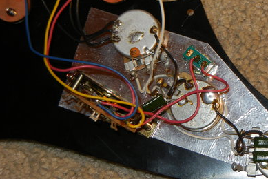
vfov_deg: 12.6
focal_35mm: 109
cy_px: 70
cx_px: 204
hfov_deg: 18.6
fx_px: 812
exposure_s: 1/30
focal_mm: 12.2
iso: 200
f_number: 4.1
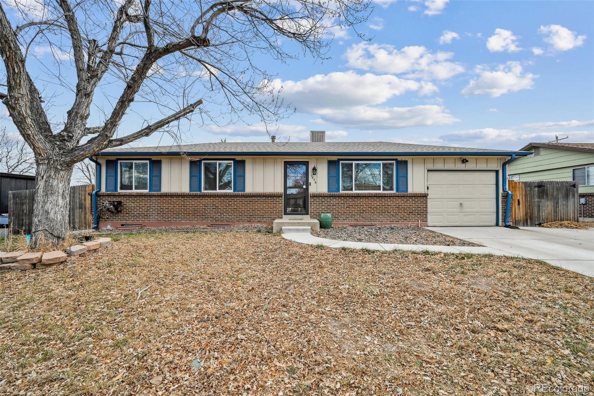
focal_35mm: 16
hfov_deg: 98.6
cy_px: 198
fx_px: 256
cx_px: 297
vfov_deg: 75.5
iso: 400
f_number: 10
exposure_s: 1/200
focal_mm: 15.5
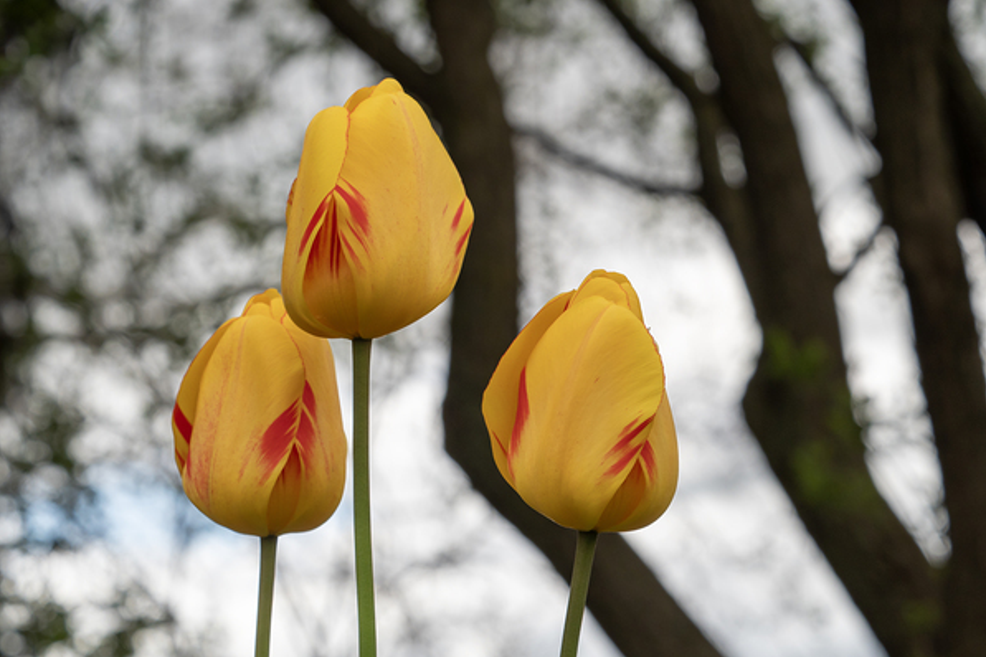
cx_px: 494
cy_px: 340
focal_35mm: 136
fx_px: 3725
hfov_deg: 15.1
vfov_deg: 10.1
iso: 200
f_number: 7.1
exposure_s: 1/400
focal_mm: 65
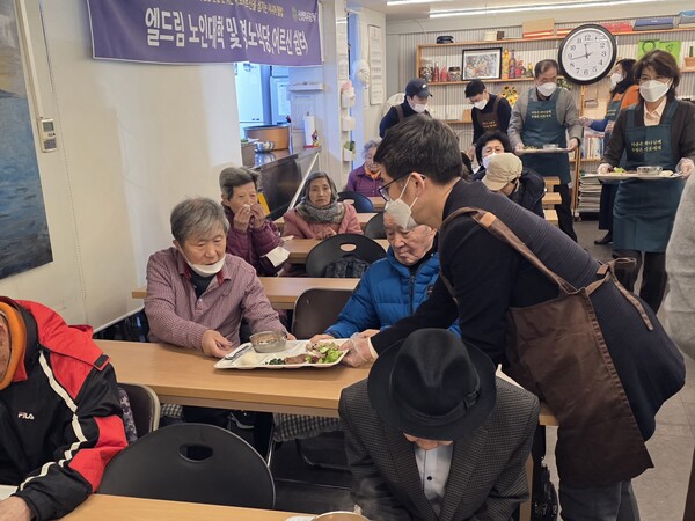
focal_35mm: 23
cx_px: 348
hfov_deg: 73.9
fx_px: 462
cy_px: 260
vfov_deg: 58.9
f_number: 1.7
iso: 400
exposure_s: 1/120
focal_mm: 6.3
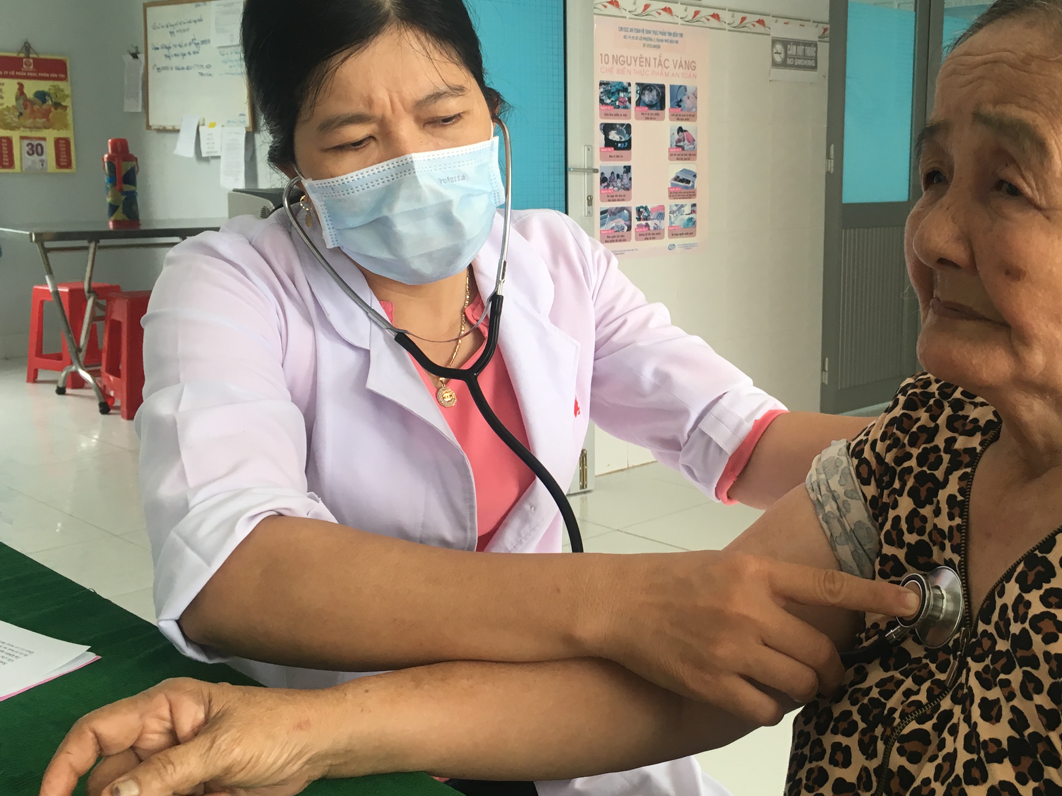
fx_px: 1258
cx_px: 706
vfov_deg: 35.1
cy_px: 356
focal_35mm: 41
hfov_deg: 45.1
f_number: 2.2
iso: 25
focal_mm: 4.15
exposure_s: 1/33
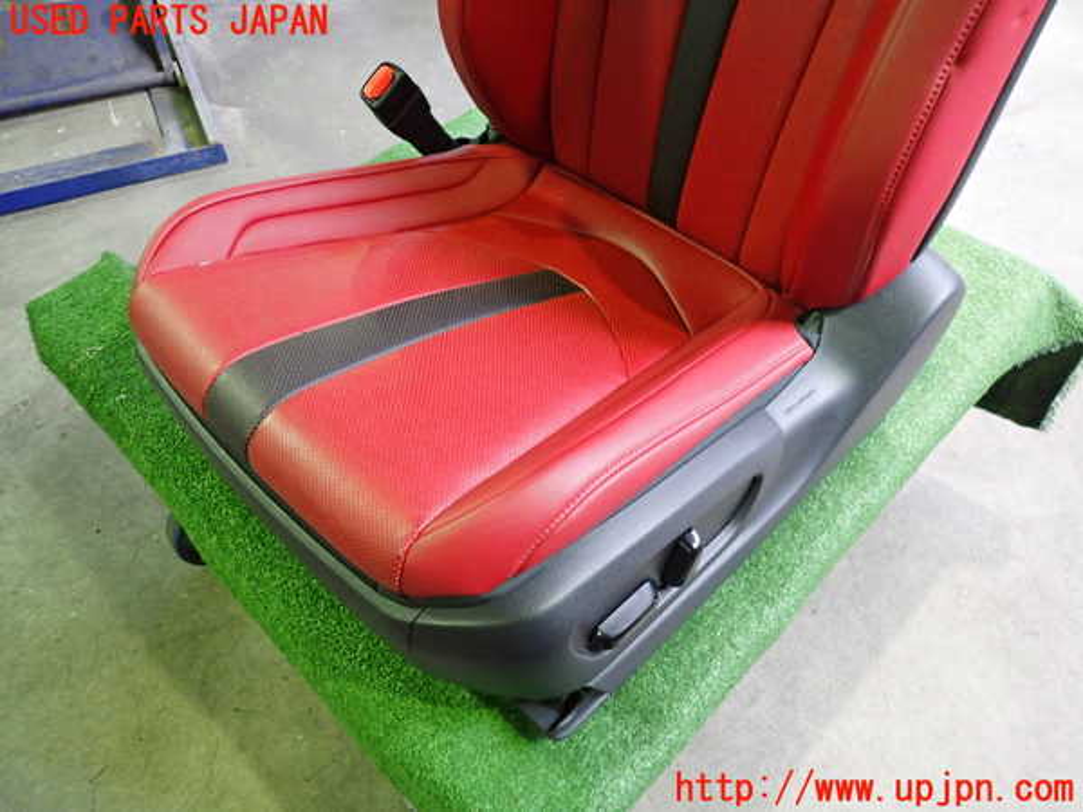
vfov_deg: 54.9
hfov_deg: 69.4
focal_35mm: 25
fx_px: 782
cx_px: 542
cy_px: 406
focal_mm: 4.5
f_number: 2
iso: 500
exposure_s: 1/30
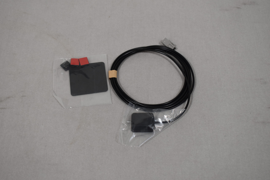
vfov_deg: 26.5
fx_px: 382
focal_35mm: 51
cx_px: 135
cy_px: 90
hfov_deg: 38.9
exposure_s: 1/125
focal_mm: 34
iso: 400
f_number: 5.6
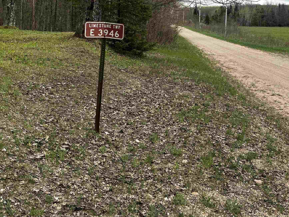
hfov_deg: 41.2
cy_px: 37
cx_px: 160
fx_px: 384
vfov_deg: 30.6
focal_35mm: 46
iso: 50
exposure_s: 1/1238
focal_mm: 5.1
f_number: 1.6
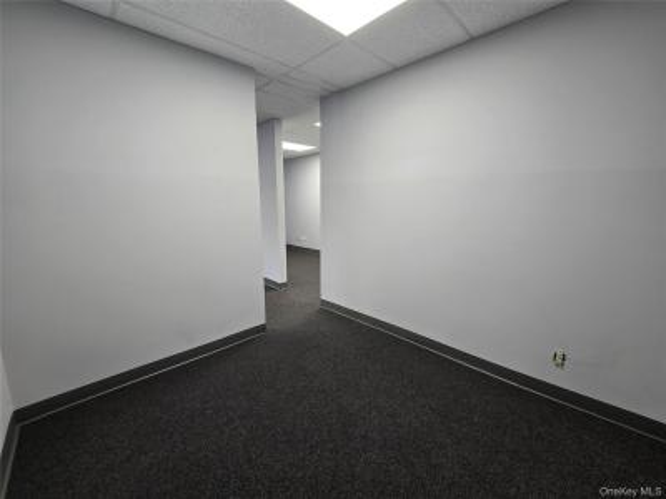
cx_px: 333
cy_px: 250
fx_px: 250
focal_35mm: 13
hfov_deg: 106.2
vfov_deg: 89.9
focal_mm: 2.2
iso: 160
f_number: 2.2
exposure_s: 1/60
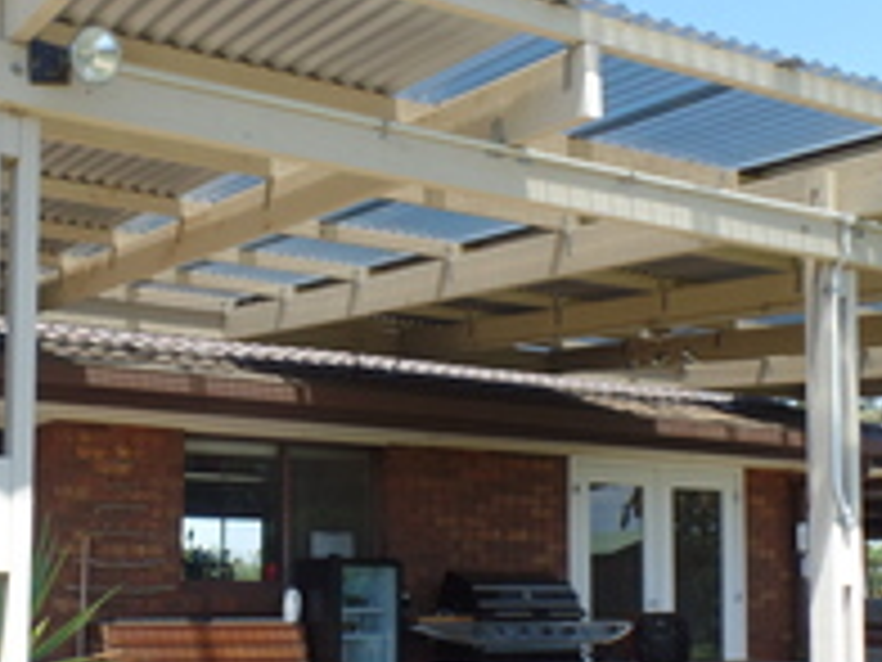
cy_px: 500
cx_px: 256
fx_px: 1198
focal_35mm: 47
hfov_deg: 39.7
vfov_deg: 30.3
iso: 80
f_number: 3.5
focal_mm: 4.1
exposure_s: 1/350
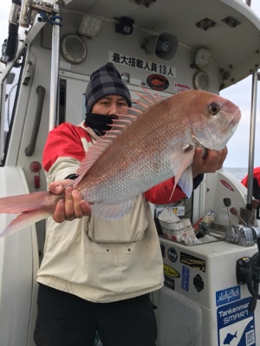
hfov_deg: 48.2
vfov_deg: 61.7
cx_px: 130
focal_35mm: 29
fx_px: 290
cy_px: 173
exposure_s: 1/204
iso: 25
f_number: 2.2
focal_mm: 4.15
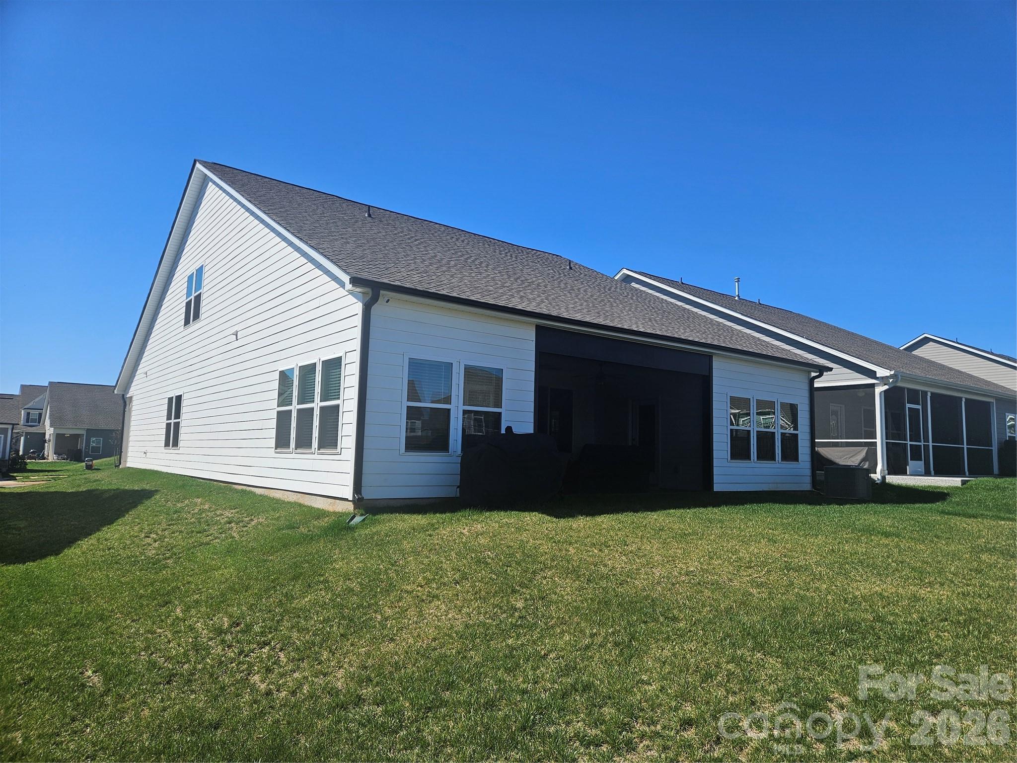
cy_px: 382
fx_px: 676
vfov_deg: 58.9
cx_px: 508
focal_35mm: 23
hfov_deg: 73.9
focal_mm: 5.4
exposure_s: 1/2359
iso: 25
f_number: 1.8
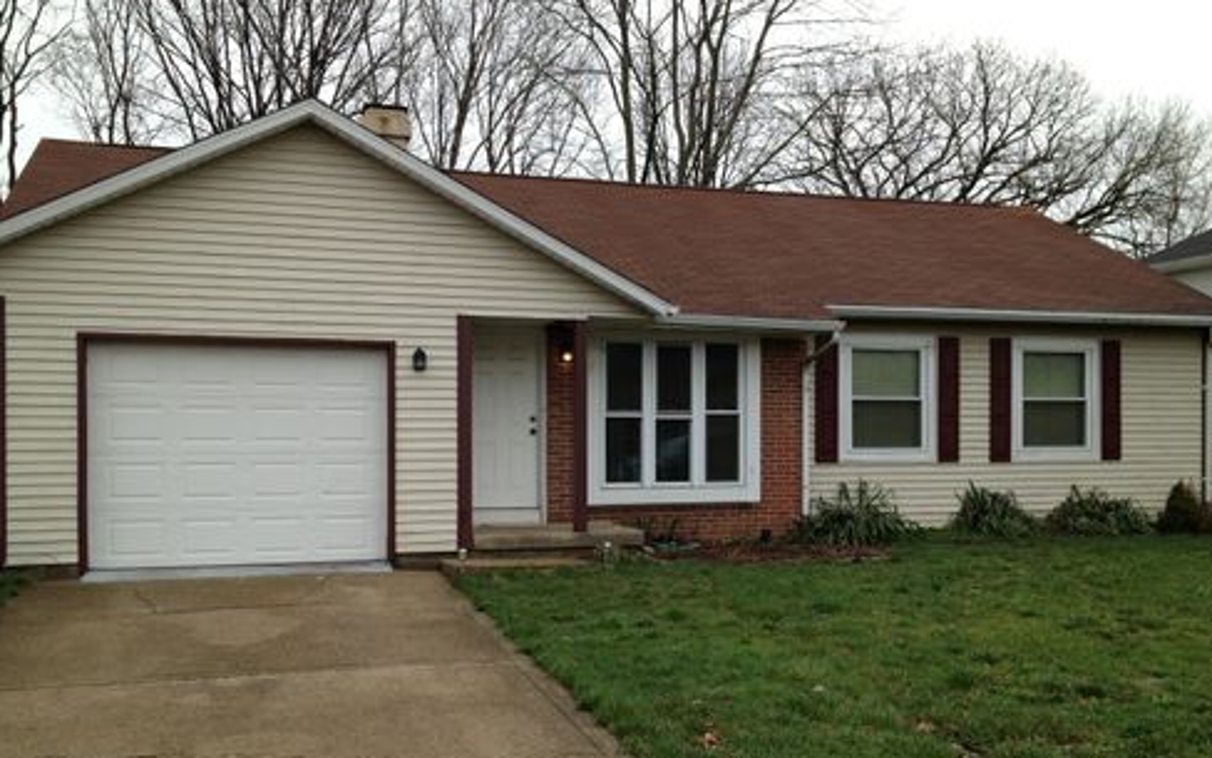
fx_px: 1255
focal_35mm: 38
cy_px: 446
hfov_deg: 51.5
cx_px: 599
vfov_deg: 33.5
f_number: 2.4
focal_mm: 4.28
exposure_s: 1/456
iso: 50
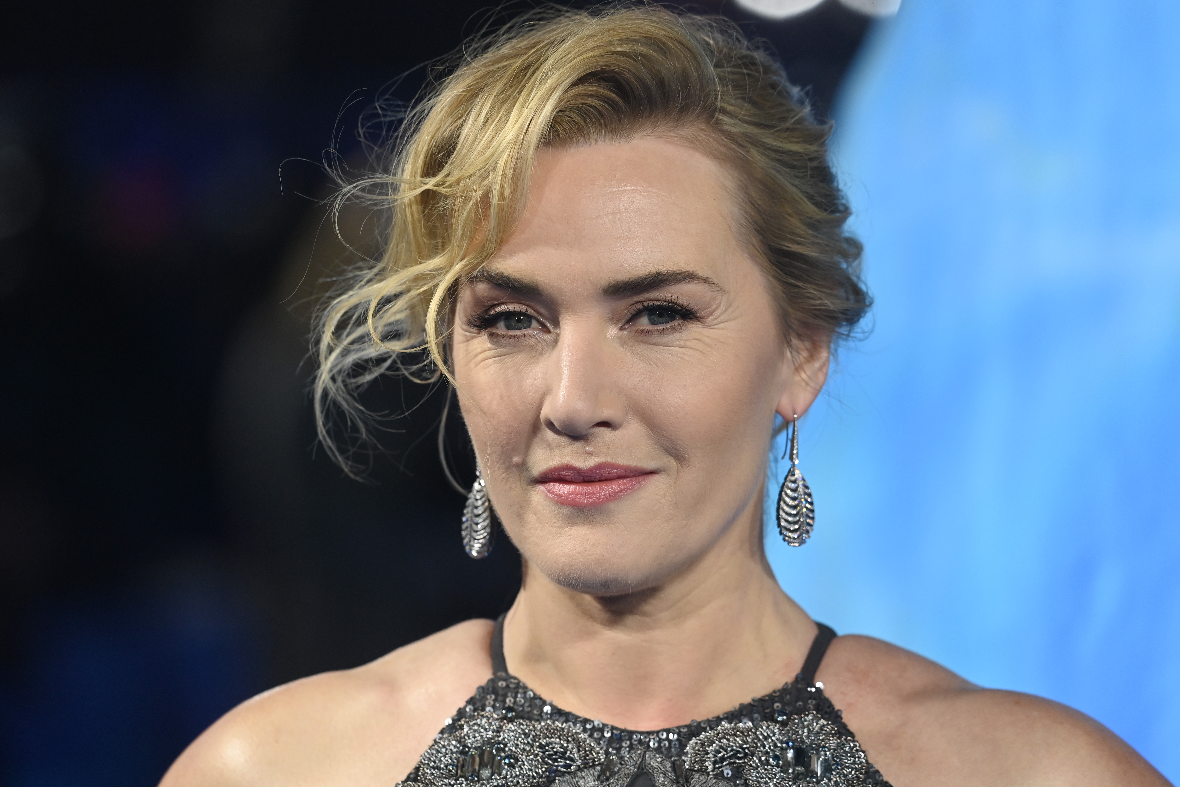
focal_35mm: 300
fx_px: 9833
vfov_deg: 4.6
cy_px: 394
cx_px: 590
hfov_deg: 6.9
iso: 1600
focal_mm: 300
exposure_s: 1/640
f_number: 5.6
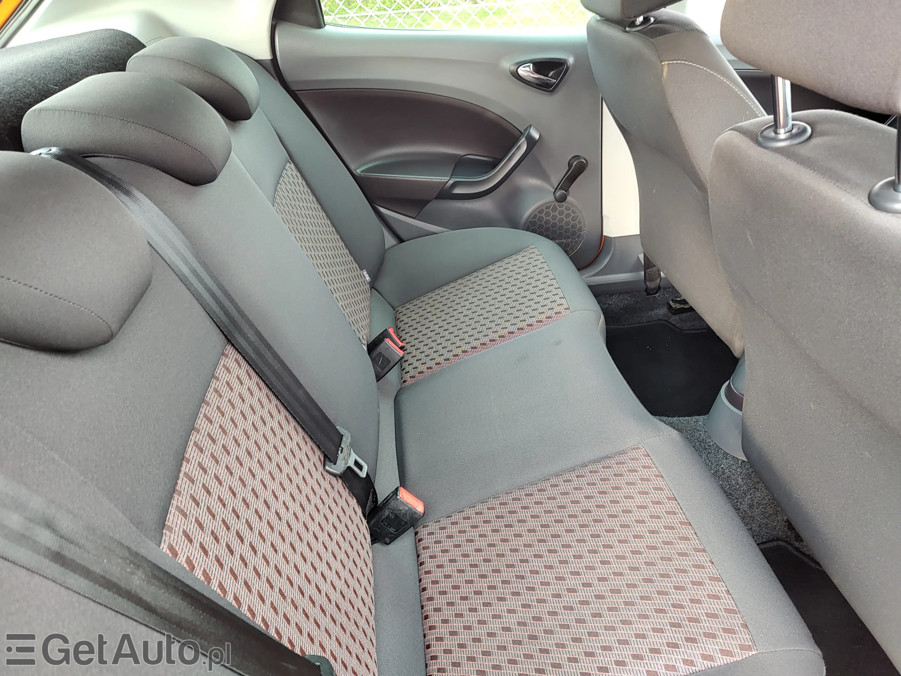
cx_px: 450
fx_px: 599
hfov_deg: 73.9
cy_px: 338
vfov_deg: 58.9
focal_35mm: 23
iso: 356
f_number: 1.8
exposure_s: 1/33.3
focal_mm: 5.56
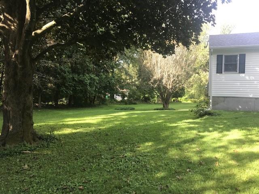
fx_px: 209
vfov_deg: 49.7
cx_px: 130
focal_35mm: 28
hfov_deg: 63.4
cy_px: 97
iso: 20
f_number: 1.8
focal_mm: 3.99
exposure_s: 1/180
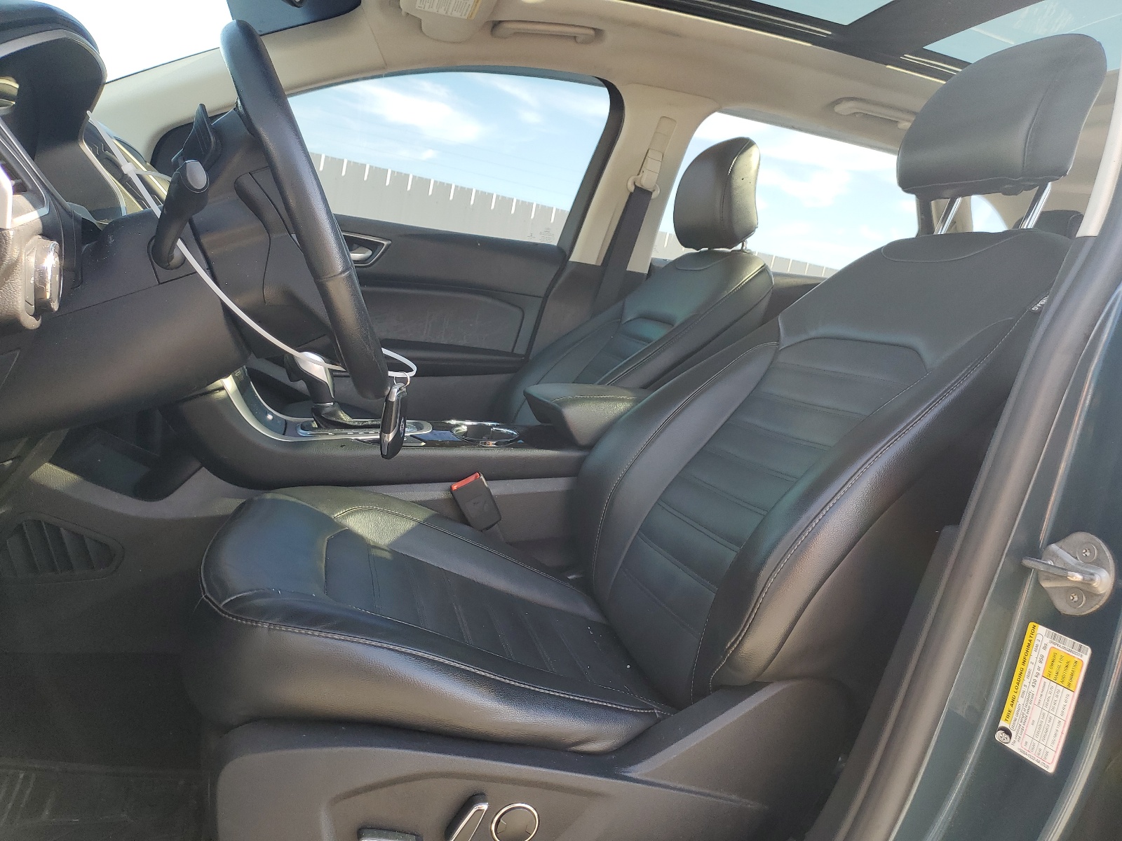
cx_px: 561
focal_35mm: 26
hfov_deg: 67.3
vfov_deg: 53.1
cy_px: 420
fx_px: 843
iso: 50
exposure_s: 1/250
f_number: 1.5
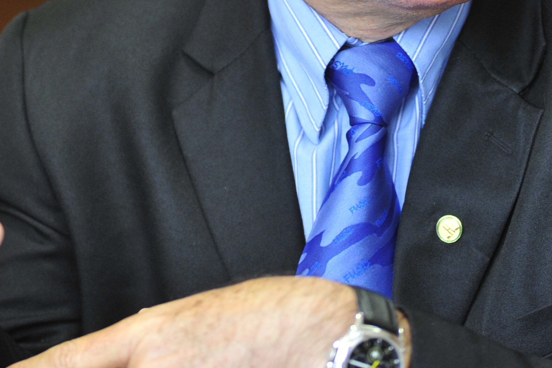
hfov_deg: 7.5
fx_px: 4184
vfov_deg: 5.0
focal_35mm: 273
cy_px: -55
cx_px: 239
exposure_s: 1/125
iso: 1250
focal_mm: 112
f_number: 3.2
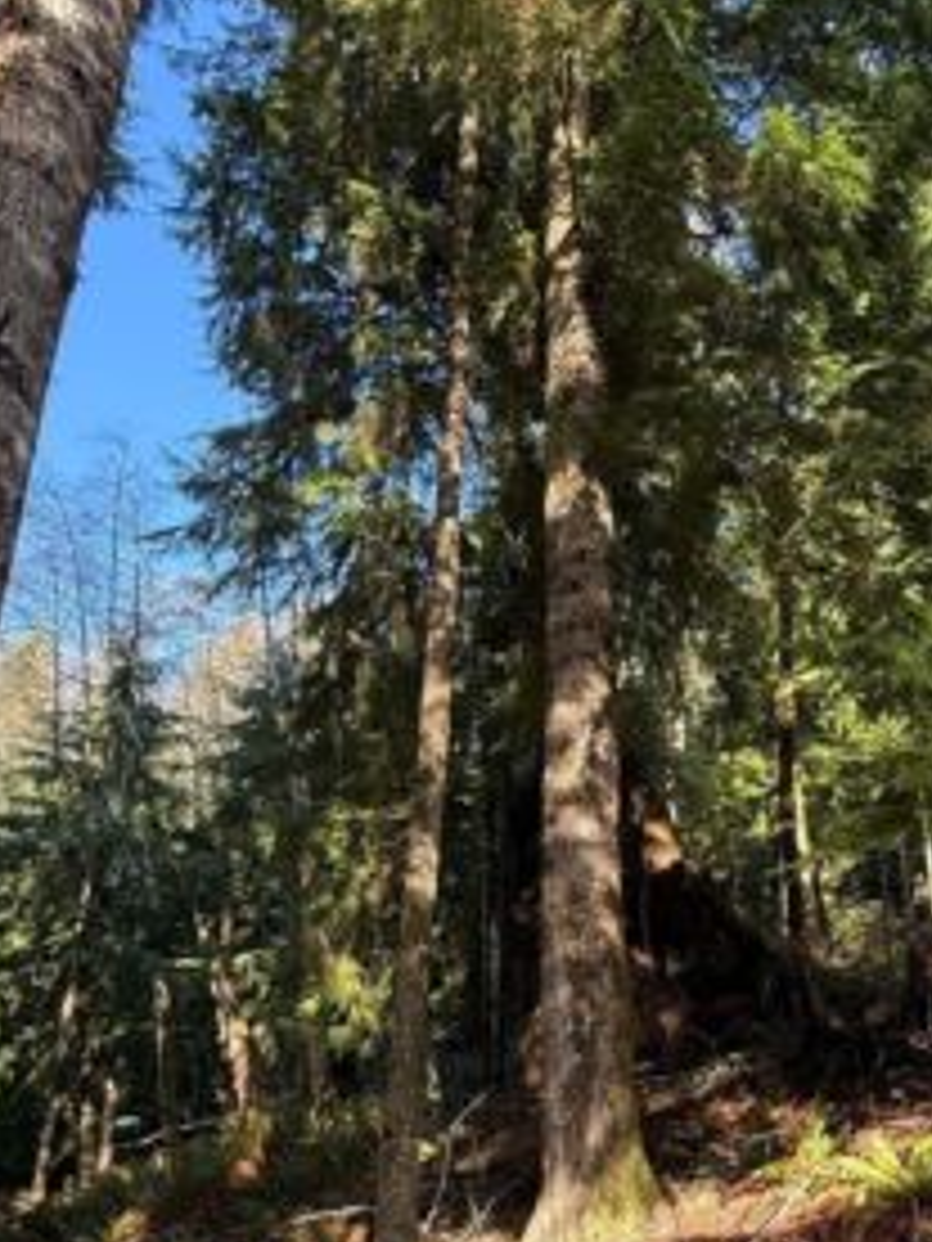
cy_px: 776
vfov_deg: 64.4
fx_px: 969
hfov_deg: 50.2
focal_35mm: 27
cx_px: 644
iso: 100
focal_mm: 2.22
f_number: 2.2
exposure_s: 1/99
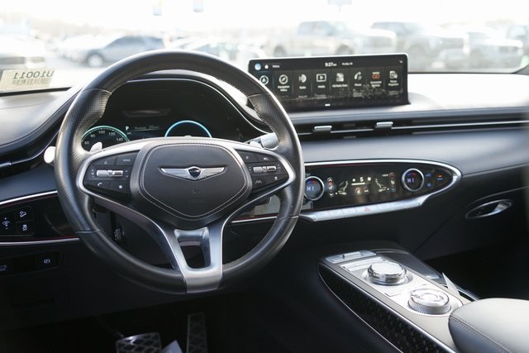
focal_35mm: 40
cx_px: 264
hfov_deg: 48.4
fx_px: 588
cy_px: 176
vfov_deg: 33.4
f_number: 4
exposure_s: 1/60
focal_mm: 40
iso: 125
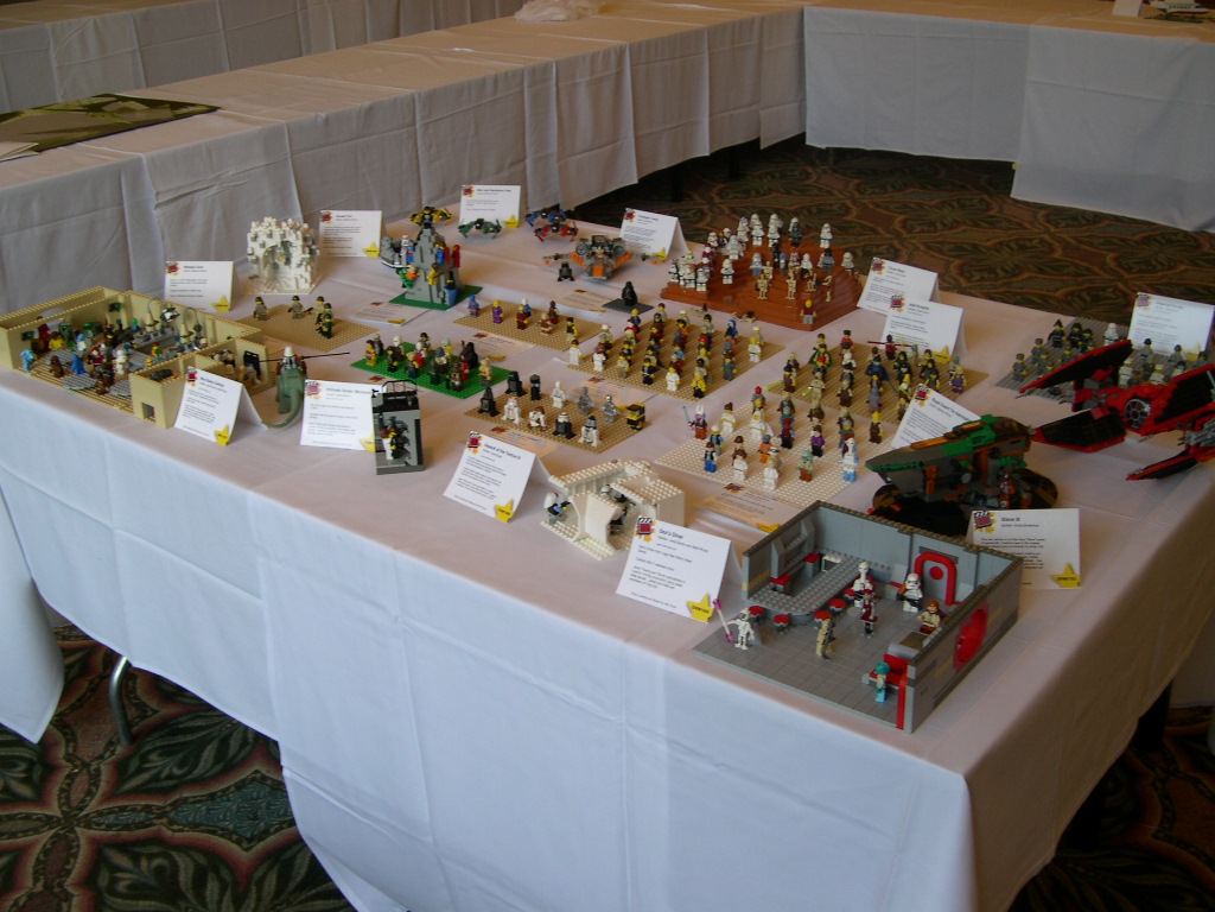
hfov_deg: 49.0
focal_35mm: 38
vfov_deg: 37.7
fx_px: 1334
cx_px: 608
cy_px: 456
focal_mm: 8
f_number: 2.8
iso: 100
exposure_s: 1/32.4
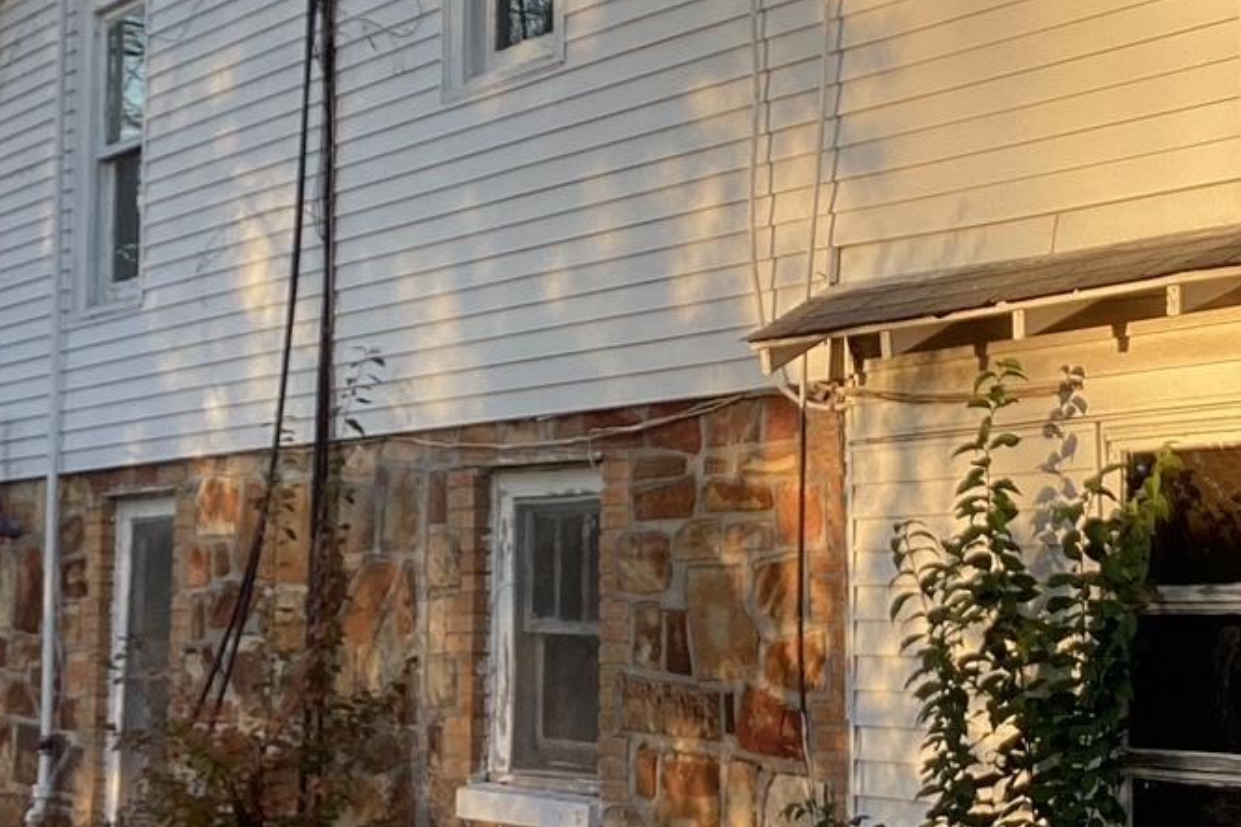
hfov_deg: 25.4
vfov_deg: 17.2
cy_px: 222
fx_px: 2723
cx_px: 896
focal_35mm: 79
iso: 25
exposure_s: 1/186
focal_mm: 3.3
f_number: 2.4
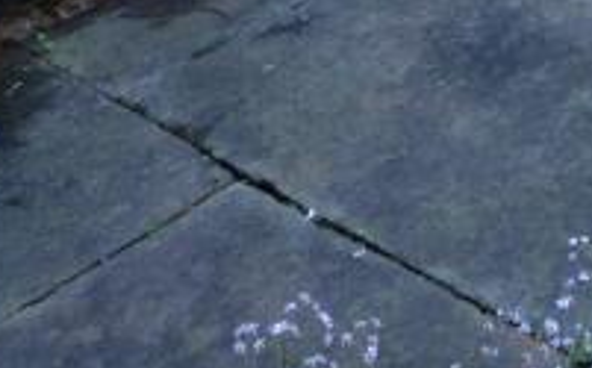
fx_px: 1257
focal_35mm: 78
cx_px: 993
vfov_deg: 13.5
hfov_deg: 20.6
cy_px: -437
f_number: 5
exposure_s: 1/100
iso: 400
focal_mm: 10
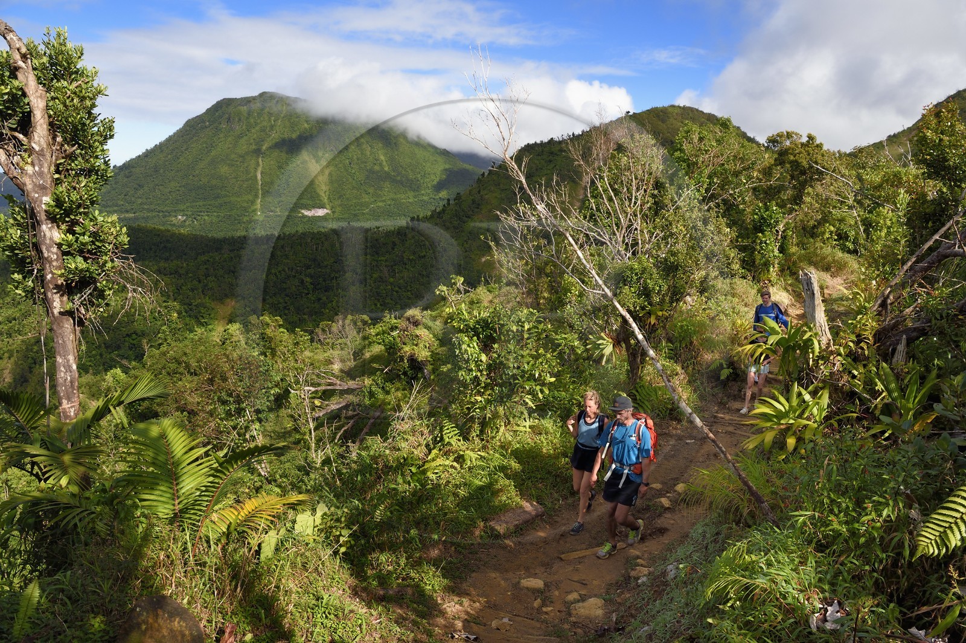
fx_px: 643
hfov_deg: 73.8
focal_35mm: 24
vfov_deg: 53.1
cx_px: 483
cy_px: 322
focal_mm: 24
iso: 200
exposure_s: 1/250
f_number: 13
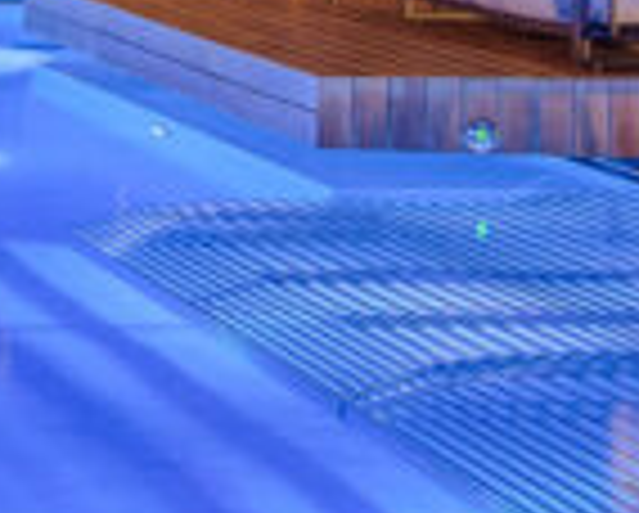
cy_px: -911
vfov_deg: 6.2
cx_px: -1008
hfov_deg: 7.6
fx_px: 4420
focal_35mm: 233
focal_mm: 34.5
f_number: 6.3
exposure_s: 1/1.25
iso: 100
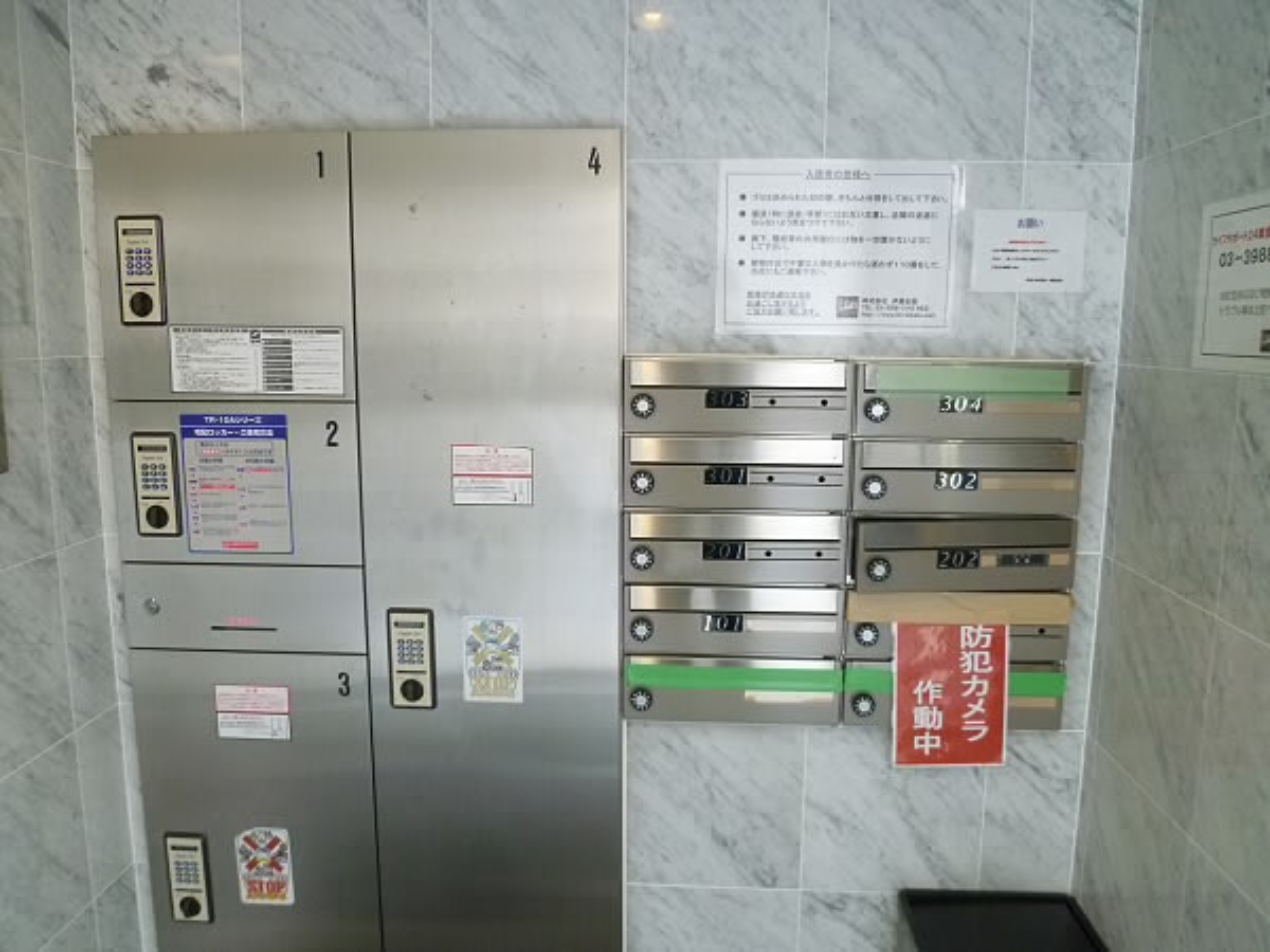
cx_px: 635
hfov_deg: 69.4
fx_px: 917
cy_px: 476
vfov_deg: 54.9
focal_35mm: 25
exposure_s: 1/30
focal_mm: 4.5
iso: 400
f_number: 2.8
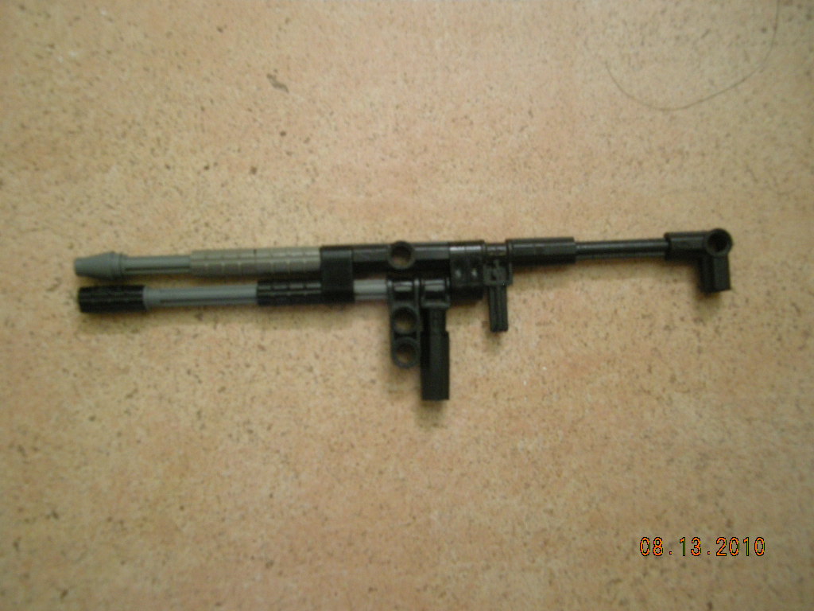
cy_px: 306
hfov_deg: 50.1
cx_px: 407
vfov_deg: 38.7
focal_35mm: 37
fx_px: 870
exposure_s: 1/14.4
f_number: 2.8
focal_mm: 7.9
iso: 400
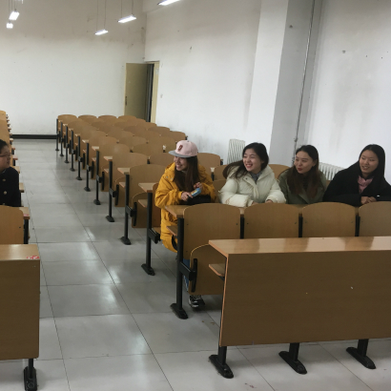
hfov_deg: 40.6
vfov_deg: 41.8
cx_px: 93
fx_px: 511
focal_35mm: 40
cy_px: 214
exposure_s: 1/33
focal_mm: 4.15
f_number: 2.2
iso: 25
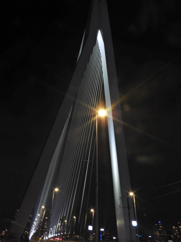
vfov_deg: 67.2
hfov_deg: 53.1
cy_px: 128
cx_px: 89
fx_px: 181
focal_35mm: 26
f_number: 4.8
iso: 100
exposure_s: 1
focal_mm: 4.3
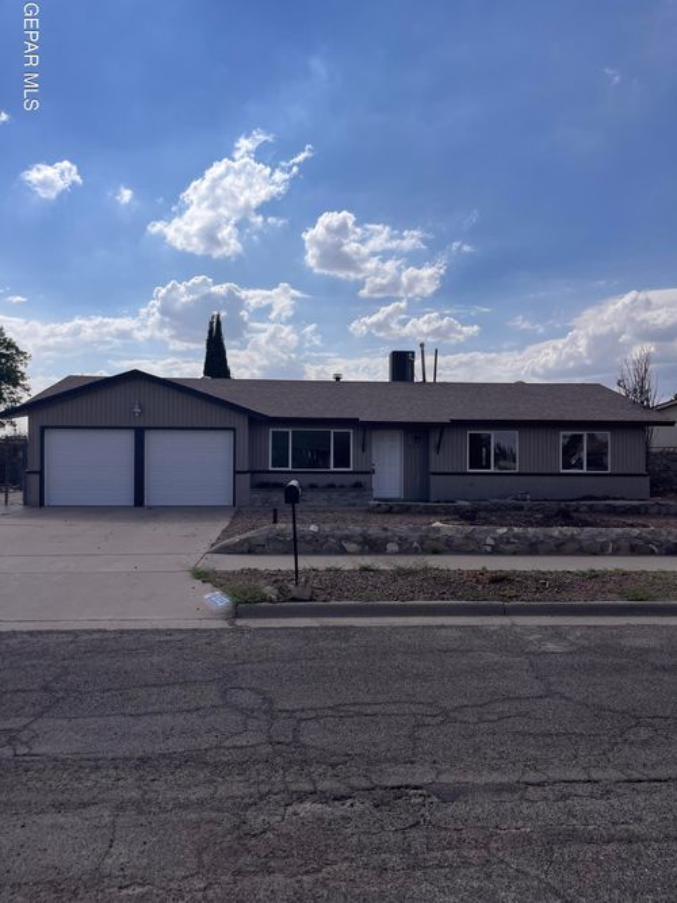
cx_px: 338
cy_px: 452
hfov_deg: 53.0
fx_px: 678
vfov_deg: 67.3
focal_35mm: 26
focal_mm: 5.1
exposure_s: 1/9091
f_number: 1.6
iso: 50
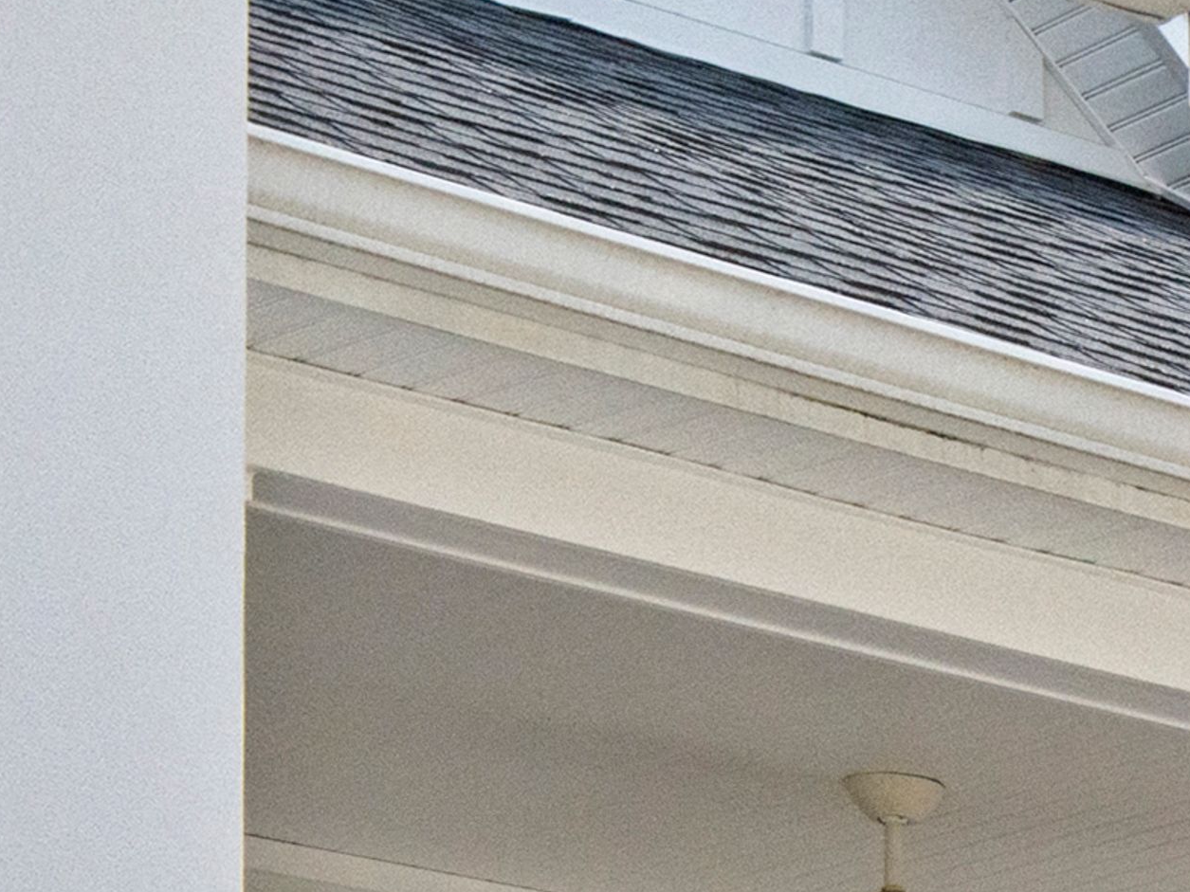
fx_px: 6015
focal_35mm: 175
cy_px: 2246
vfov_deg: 7.8
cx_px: 2341
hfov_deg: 10.4
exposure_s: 1/1000
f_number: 9
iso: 800
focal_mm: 24
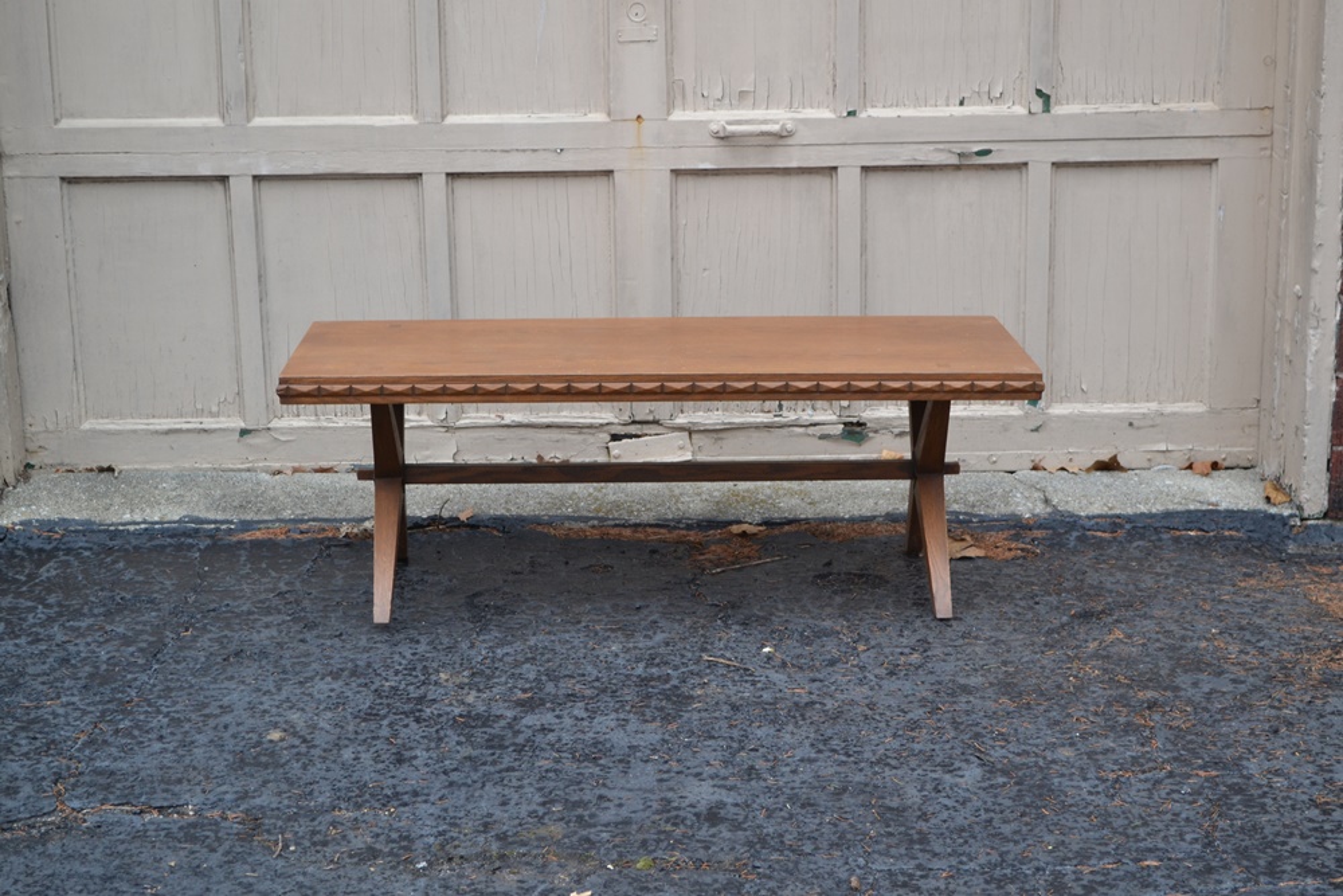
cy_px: 448
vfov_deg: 22.6
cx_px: 672
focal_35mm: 60
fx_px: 2239
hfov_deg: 33.4
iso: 400
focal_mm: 40
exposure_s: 1/50
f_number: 5.3
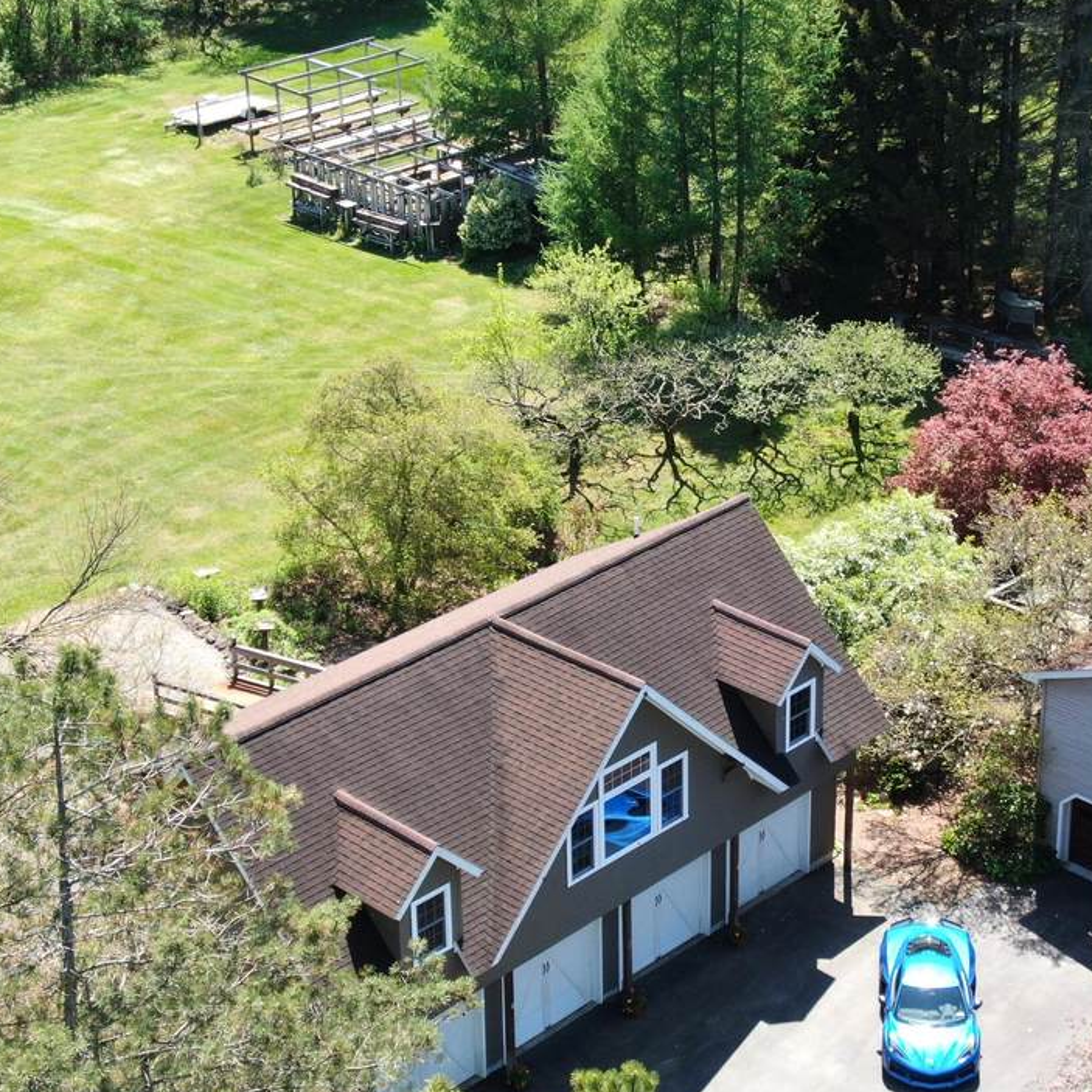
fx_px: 2641
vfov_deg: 23.4
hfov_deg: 23.3
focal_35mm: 74
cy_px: 586
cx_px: 710
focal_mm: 8.23
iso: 100
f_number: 3.7
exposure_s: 1/240
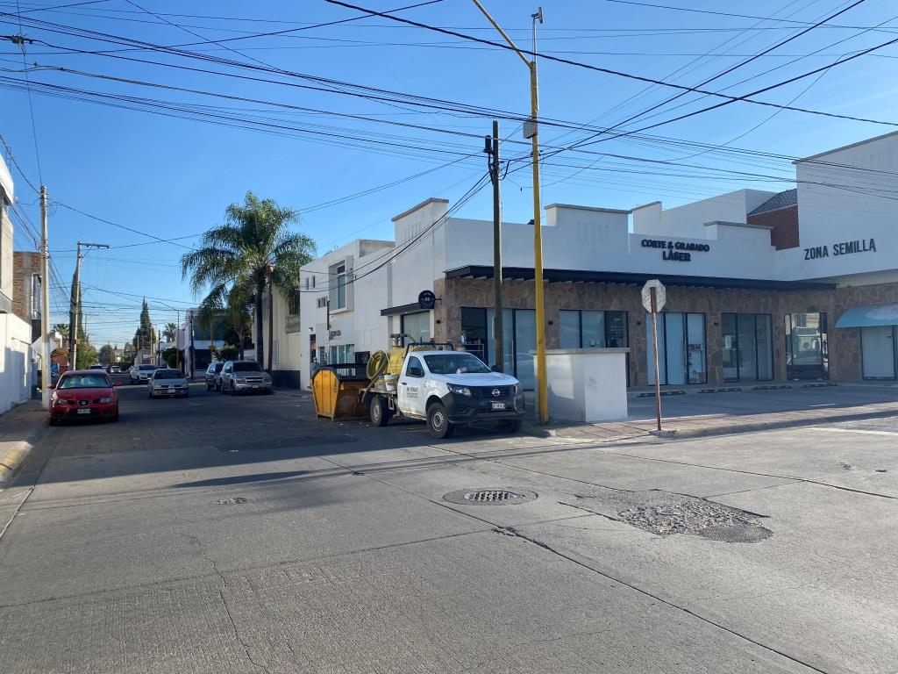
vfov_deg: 53.1
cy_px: 337
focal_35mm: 26
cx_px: 449
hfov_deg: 67.3
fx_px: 674
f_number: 1.8
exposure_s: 1/1808
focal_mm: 4.25
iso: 32
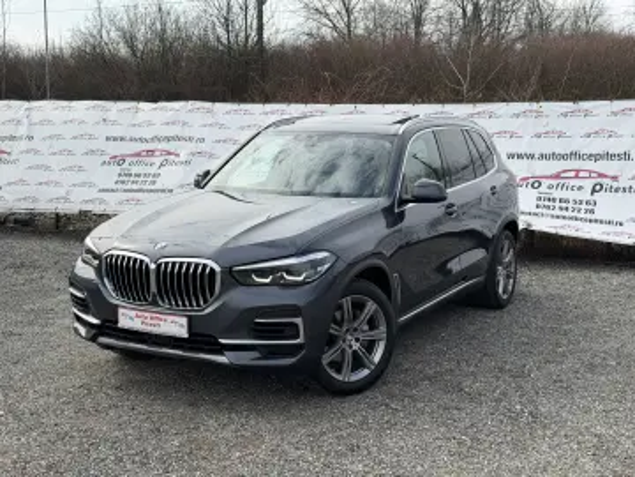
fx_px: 881
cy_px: 238
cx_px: 318
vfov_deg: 30.3
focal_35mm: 48
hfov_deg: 39.7
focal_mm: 6.76
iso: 64
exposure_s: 1/4098
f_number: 1.78
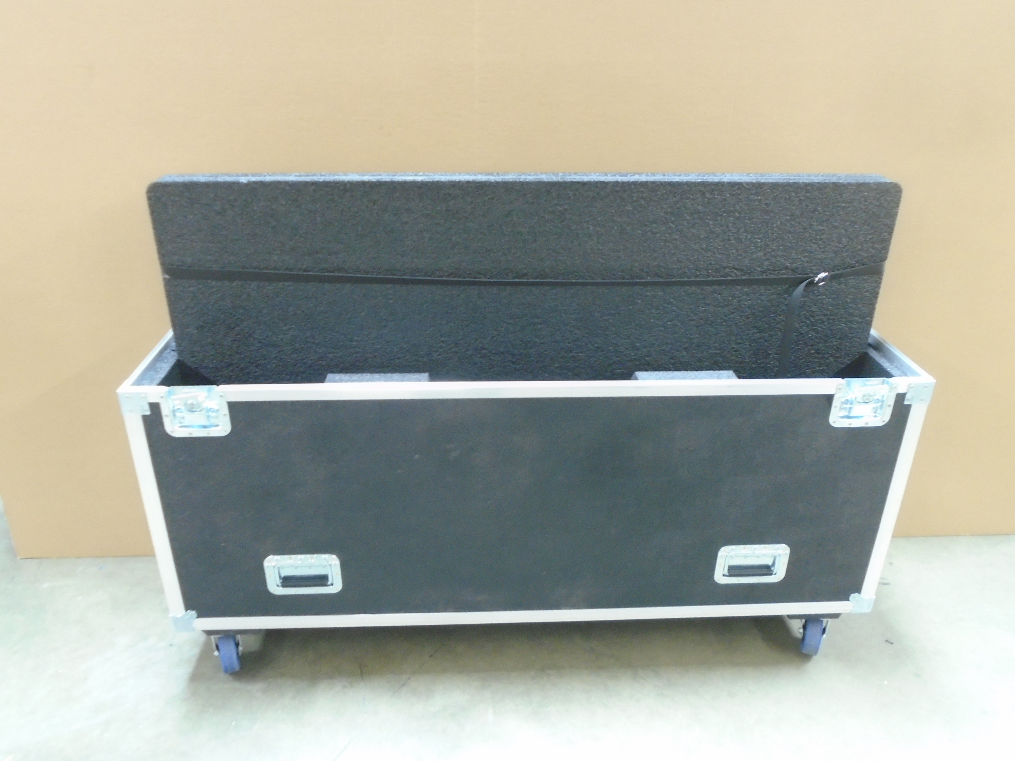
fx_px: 762
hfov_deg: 67.3
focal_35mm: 26
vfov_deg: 53.1
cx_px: 508
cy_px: 380
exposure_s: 1/5
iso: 400
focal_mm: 4.6
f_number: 3.2
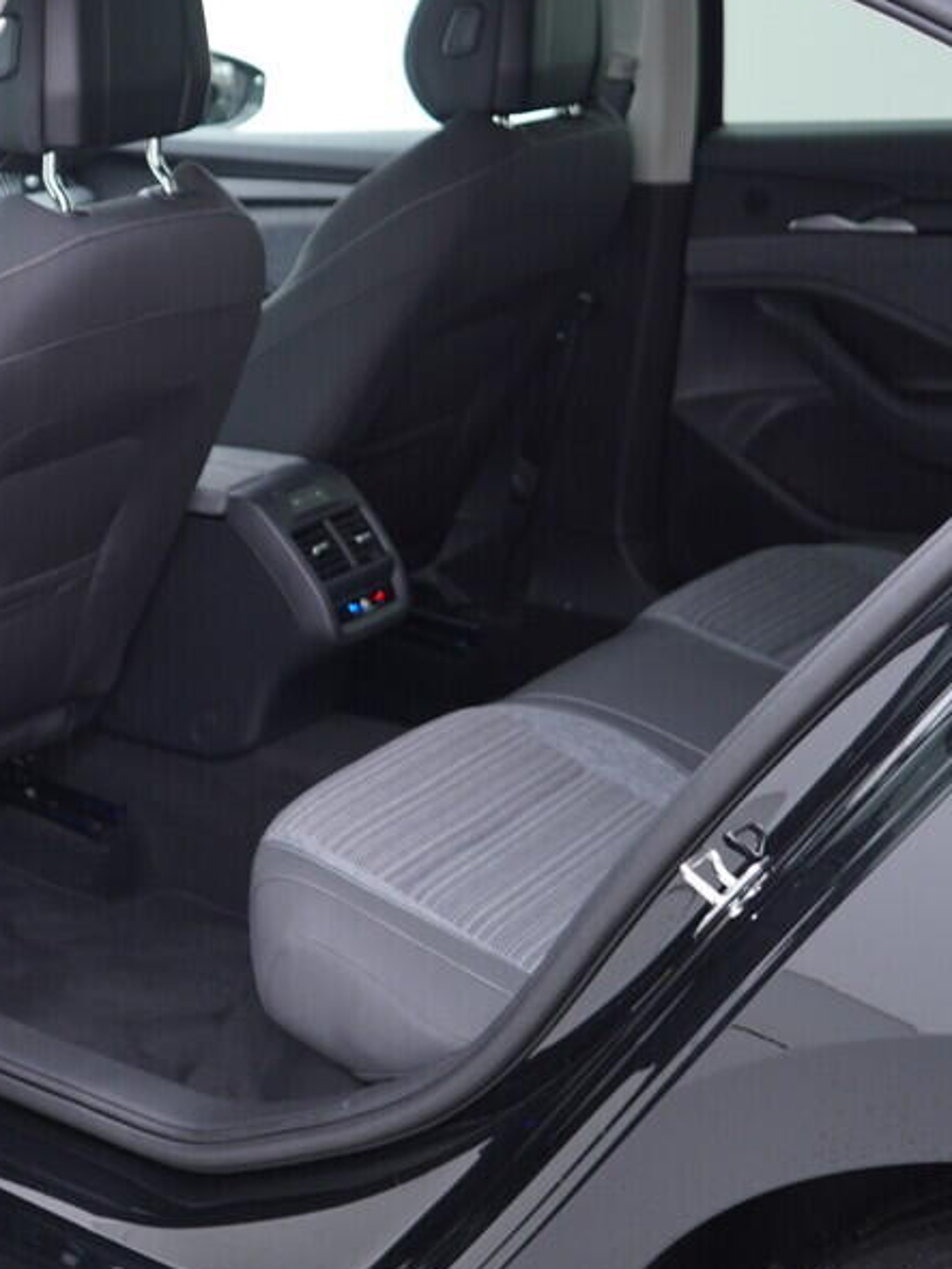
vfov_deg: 32.2
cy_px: 555
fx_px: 2201
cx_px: -62
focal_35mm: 60
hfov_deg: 23.1
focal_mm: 24
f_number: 2.8
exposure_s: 1/40
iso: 250
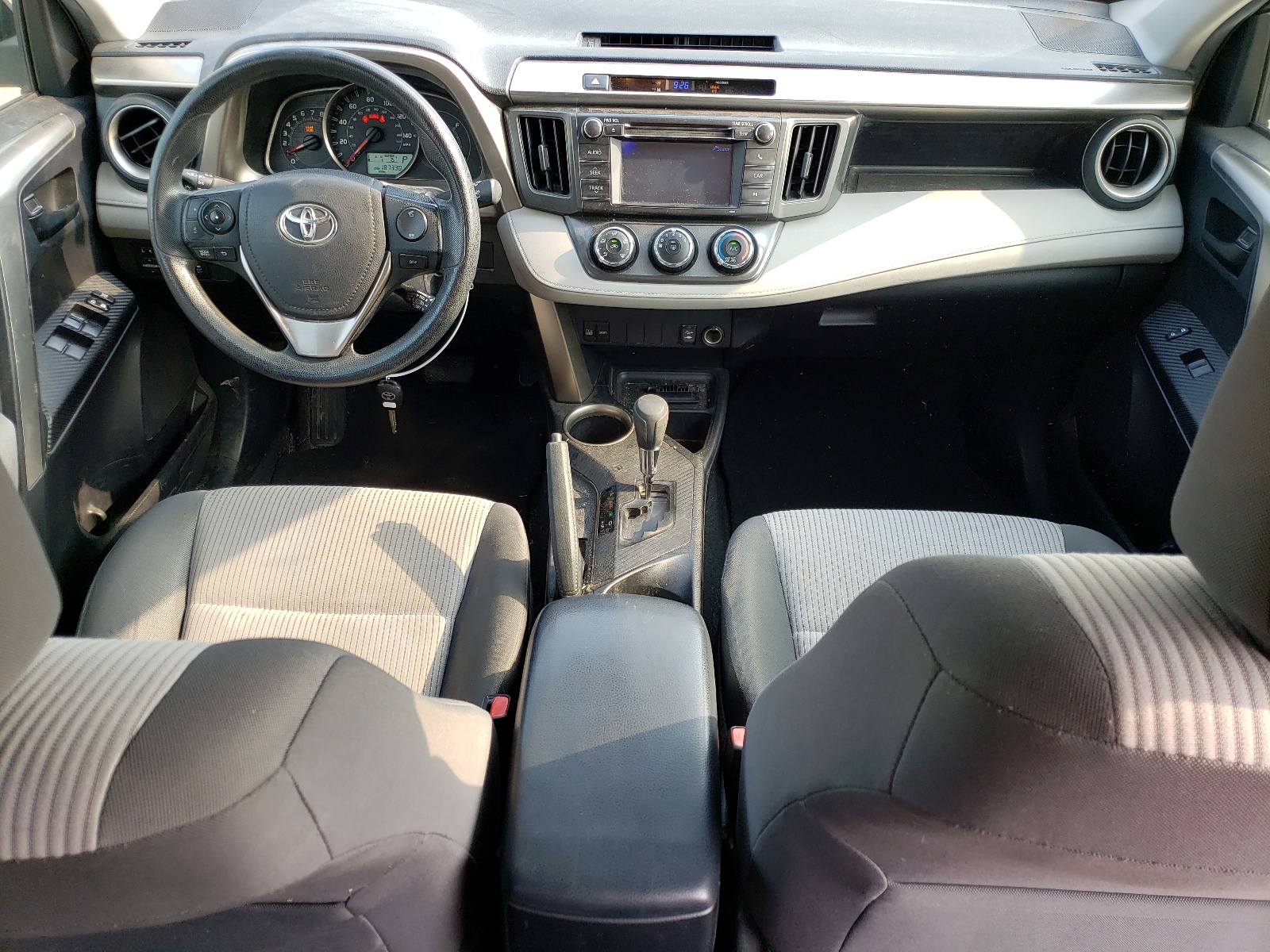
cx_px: 635
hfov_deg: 67.3
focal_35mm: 26
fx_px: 954
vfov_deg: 53.1
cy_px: 476
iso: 50
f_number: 1.5
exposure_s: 1/189
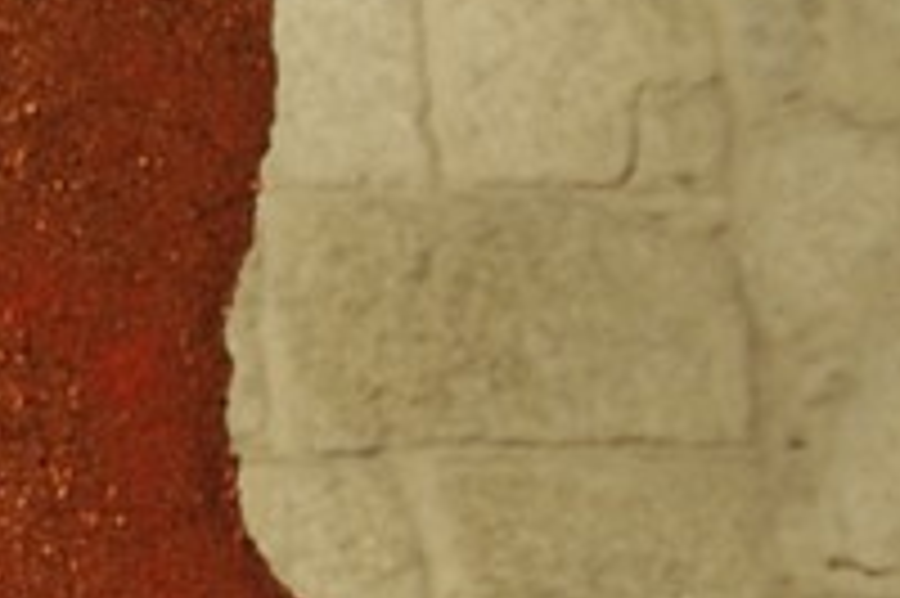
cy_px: -45
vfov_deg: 7.1
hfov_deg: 7.8
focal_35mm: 192
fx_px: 4796
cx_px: -2529
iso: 800
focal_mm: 24
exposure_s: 1/8
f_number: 4.5
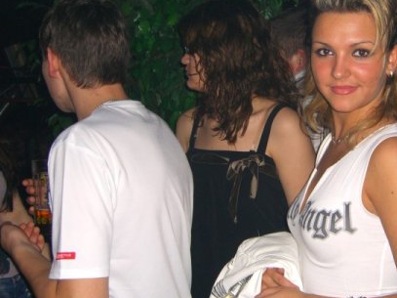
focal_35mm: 56
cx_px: 285
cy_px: 137
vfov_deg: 26.1
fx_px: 642
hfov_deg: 33.8
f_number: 2.8
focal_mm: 7.9
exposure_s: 1/60
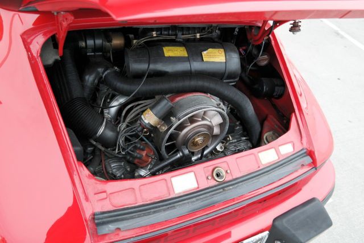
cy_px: 122
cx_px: 182
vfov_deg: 45.0
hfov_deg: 63.6
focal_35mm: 29
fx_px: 293
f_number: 3.5
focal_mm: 19
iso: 100
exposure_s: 1/80
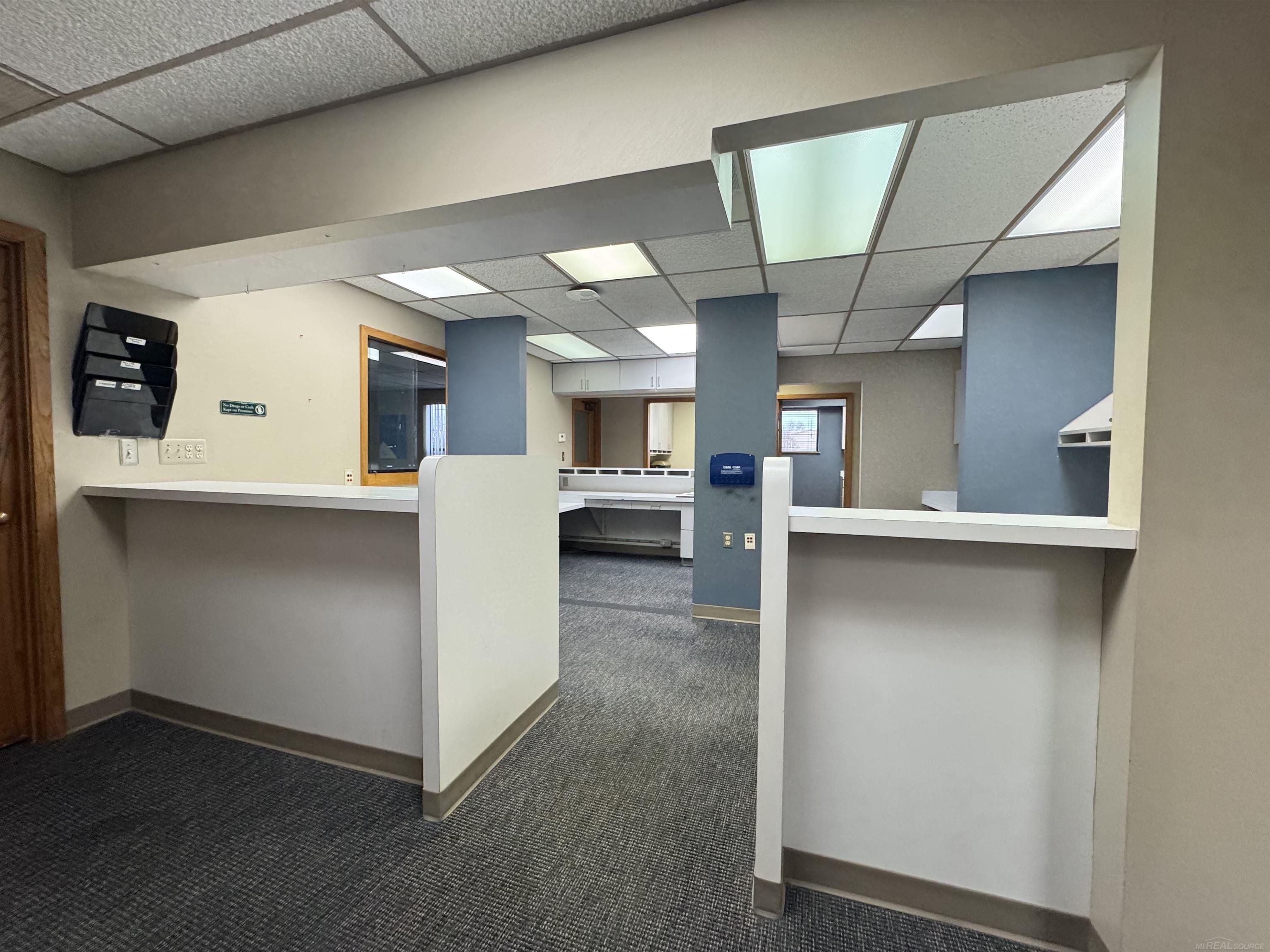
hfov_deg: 102.1
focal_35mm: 14
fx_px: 514
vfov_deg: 85.7
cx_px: 635
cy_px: 476
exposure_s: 1/120
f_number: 2.2
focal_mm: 2.22
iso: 320
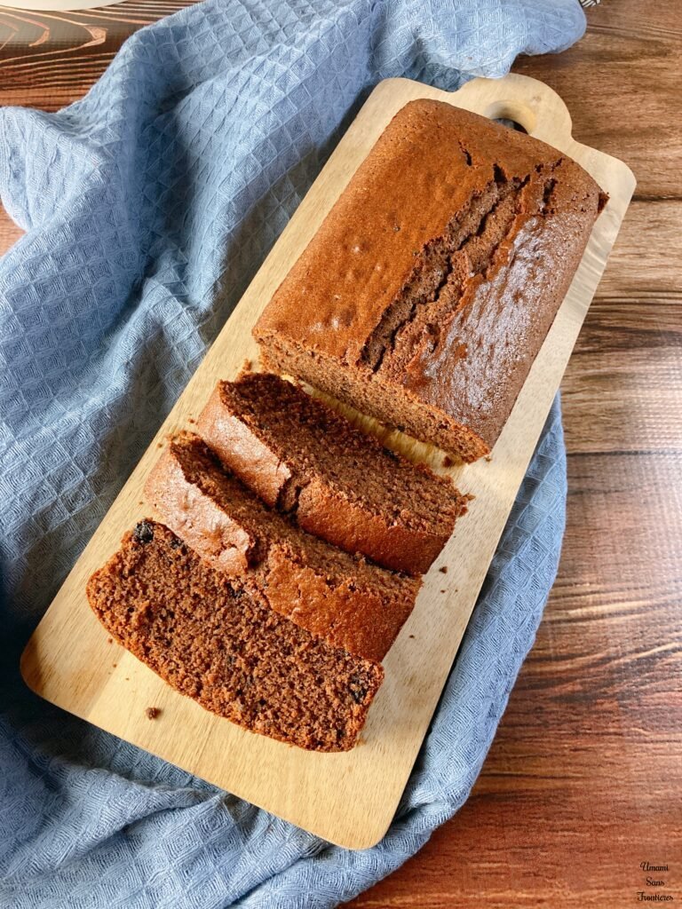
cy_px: 454
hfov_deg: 49.7
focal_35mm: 28
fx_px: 736
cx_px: 341
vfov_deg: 63.4
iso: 160
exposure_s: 1/50
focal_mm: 3.99
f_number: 1.8
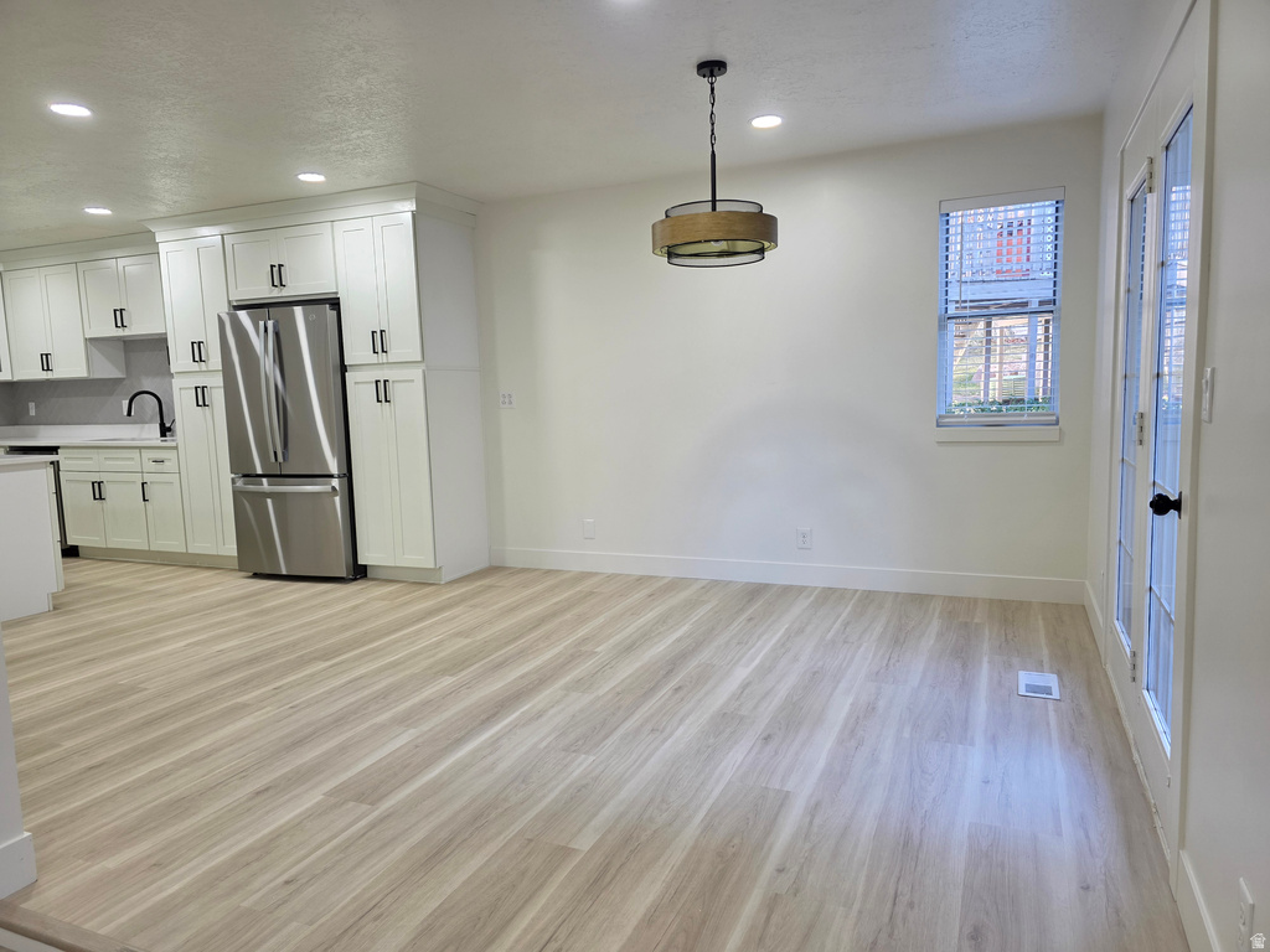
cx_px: 635
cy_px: 476
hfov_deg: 73.9
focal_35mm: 23
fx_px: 844
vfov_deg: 58.9
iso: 200
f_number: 1.7
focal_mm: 6.3
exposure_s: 1/120
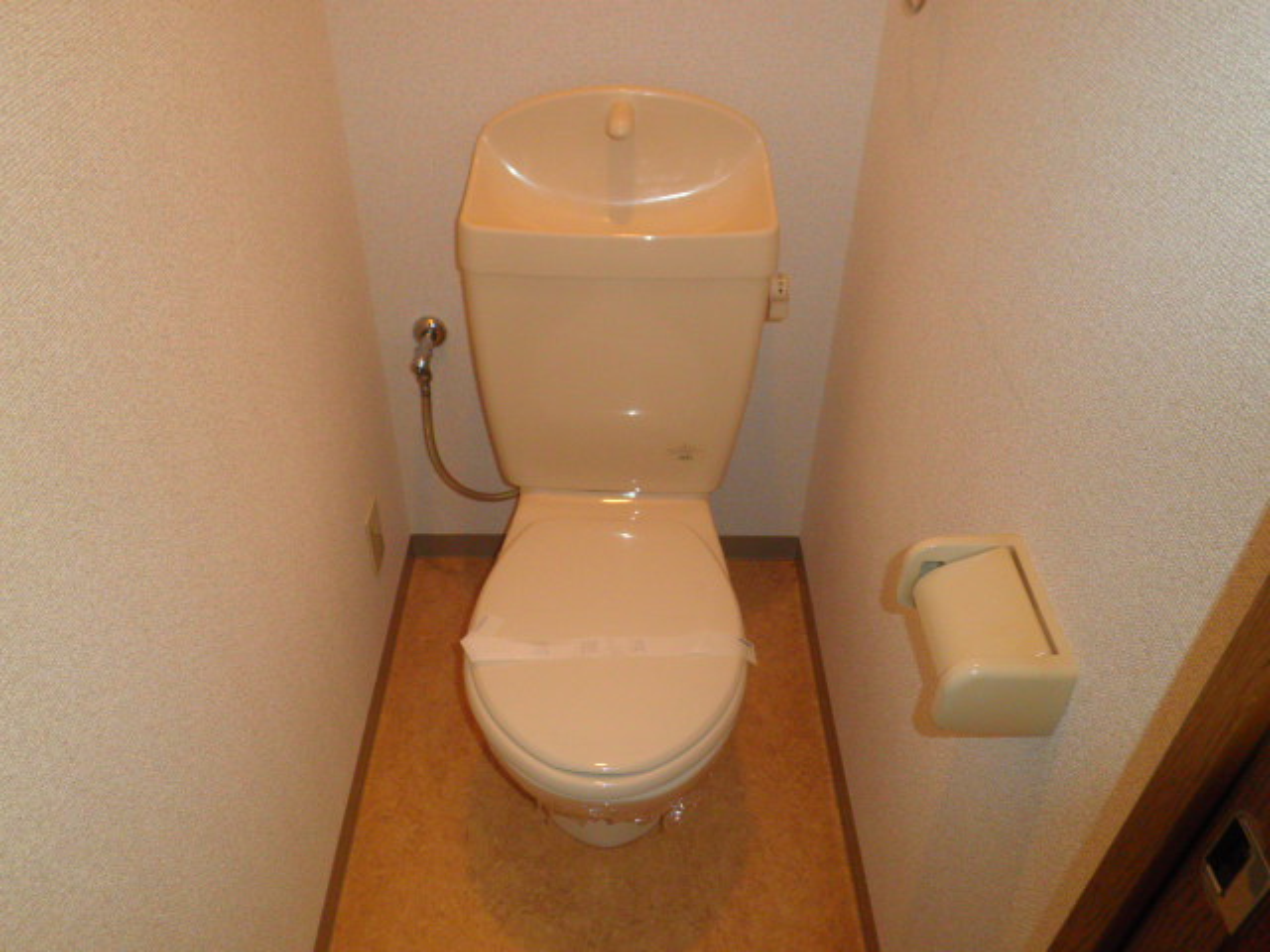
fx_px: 954
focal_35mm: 26
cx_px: 635
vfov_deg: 53.1
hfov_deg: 67.3
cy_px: 476
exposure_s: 1/30
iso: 160
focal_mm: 4.7
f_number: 2.8
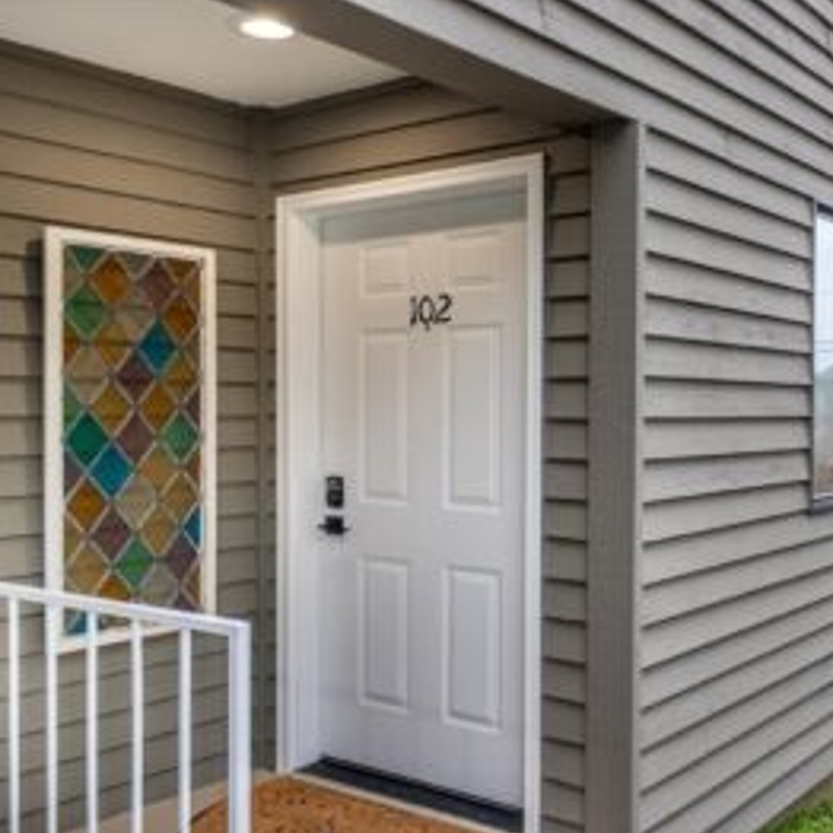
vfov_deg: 60.9
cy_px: 418
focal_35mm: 26
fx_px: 708
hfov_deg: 60.9
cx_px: 382
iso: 200
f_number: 7.1
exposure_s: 1/30
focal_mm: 20
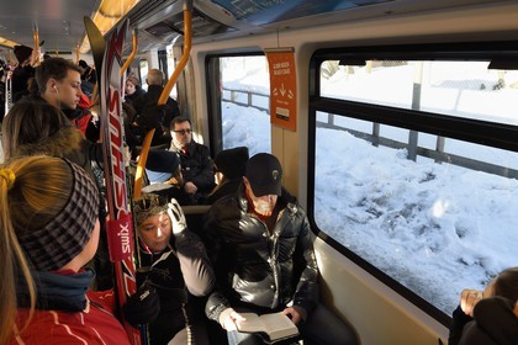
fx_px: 345
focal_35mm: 24
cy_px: 172
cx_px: 259
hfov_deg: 73.7
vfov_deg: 53.1
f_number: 13
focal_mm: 24
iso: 800
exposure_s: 1/60
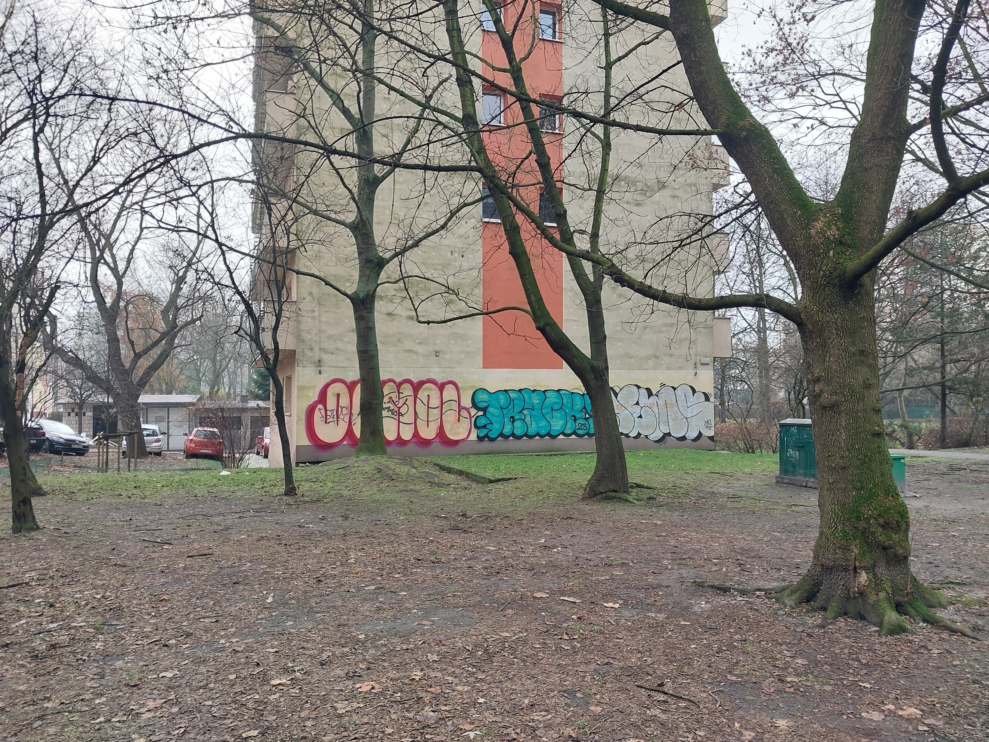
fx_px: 857
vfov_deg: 46.8
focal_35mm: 30
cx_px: 494
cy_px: 371
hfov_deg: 60.0
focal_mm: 4.6
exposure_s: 1/50
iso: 20
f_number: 1.8
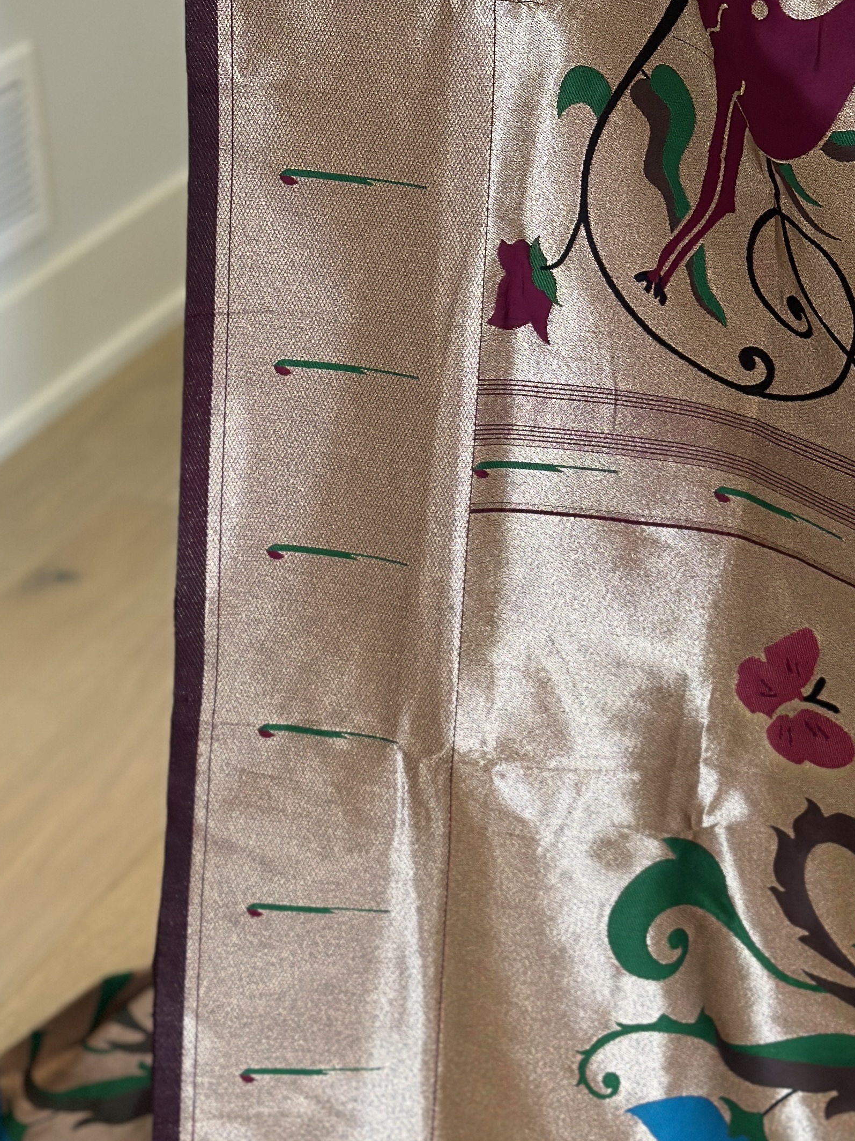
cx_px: 674
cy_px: 231
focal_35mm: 91
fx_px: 2997
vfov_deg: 21.3
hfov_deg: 16.1
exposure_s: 1/120
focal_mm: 6.86
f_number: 1.78
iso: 160
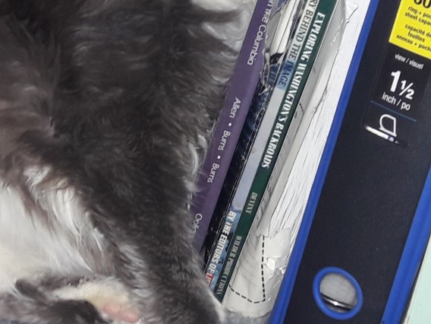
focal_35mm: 71
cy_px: 148
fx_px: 884
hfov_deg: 27.2
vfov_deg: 20.7
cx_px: 133
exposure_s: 1/30
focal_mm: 3.7
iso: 80
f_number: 1.9
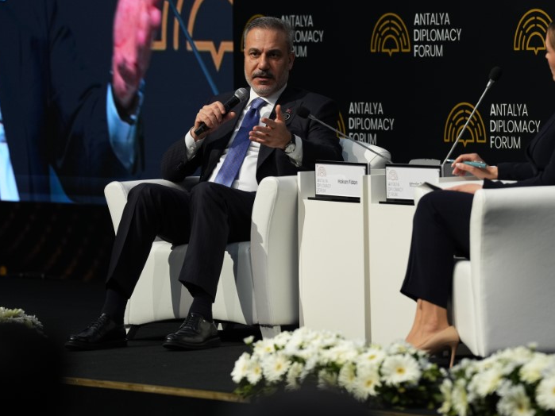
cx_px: 339
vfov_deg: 5.2
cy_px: 160
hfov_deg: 6.9
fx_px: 4585
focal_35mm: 286
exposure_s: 1/200
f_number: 3.5
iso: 1000
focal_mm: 200
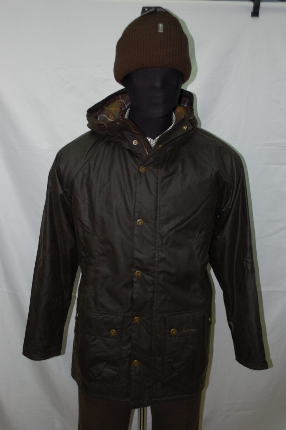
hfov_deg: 31.8
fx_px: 501
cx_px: 143
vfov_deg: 46.4
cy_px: 215
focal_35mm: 42
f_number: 4.5
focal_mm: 28
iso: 400
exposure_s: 1/60
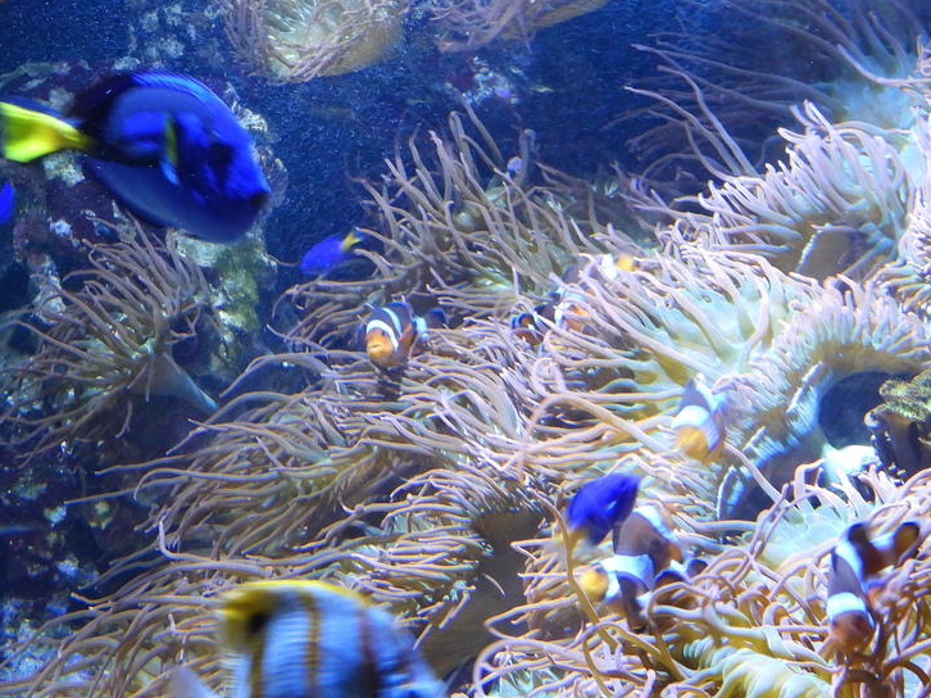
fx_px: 2608
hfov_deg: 20.2
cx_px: 516
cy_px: 169
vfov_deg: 15.2
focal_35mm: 97
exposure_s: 1/20
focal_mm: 9.8
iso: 400
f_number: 3.5
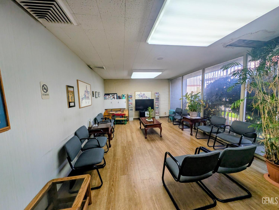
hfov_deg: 110.5
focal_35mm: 12
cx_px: 140
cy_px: 105
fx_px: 97
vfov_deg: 94.6
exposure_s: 1/158
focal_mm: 2.23
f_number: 1.95
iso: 32
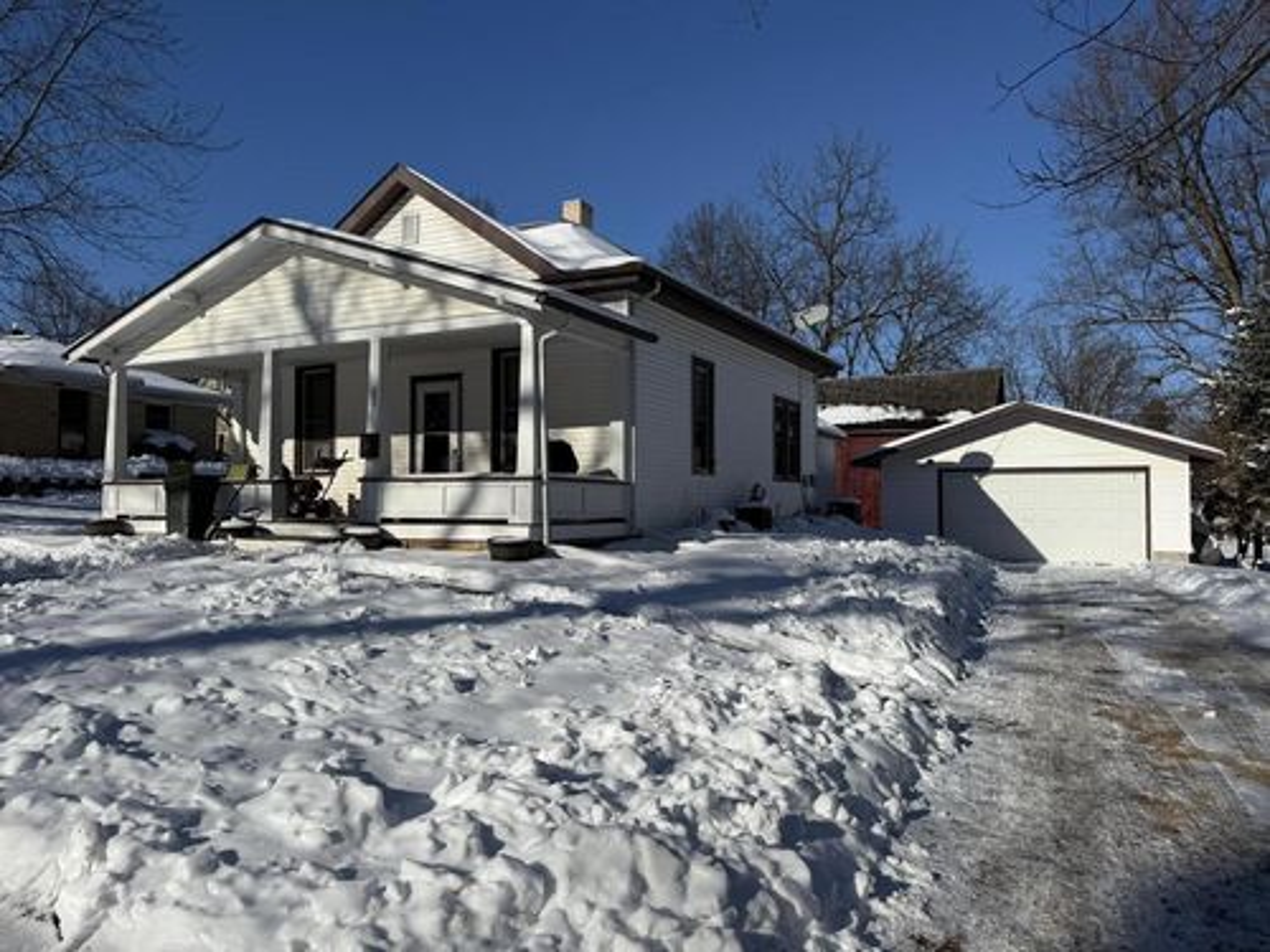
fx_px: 881
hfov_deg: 71.6
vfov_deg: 56.8
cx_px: 635
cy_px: 476
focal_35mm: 24
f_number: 1.78
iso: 80
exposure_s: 1/14286
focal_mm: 6.76
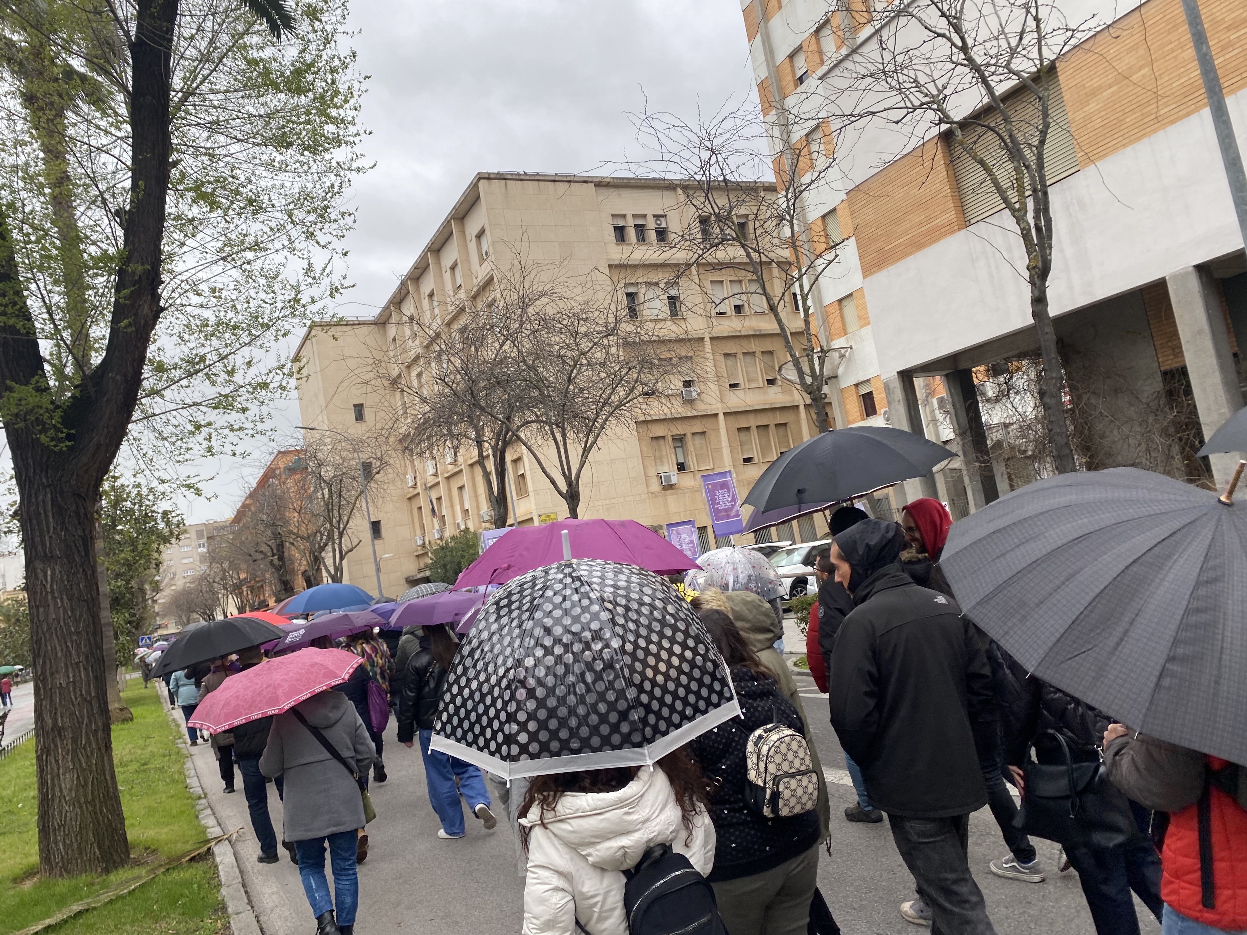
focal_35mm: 26
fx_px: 937
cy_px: 468
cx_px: 624
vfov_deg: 53.1
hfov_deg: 67.3
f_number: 1.8
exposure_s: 1/122
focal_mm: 4.25
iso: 32
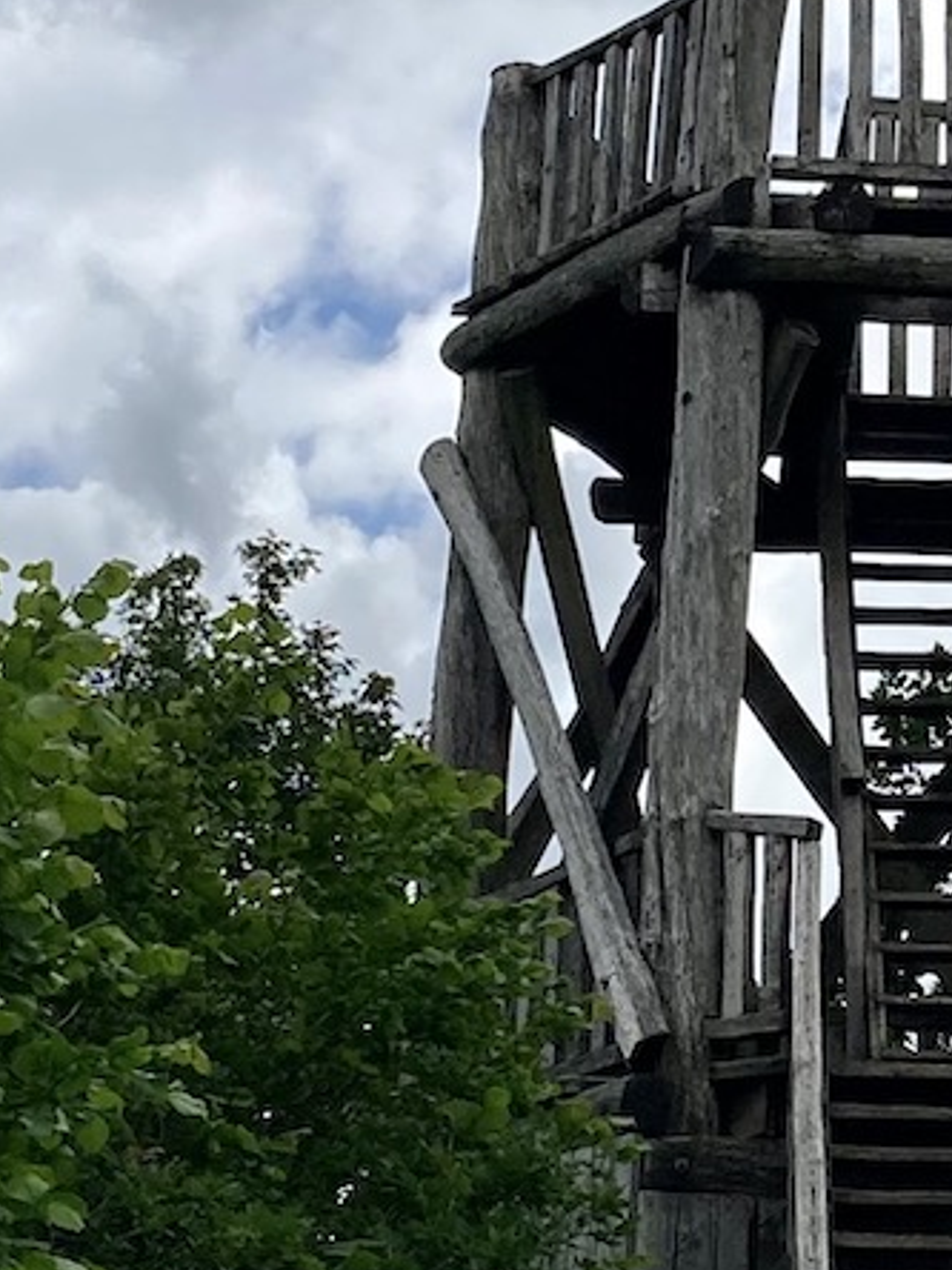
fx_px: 4437
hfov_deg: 12.1
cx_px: 1018
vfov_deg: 16.3
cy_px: 626
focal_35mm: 121
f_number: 1.8
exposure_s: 1/3690
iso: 20
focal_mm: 3.99
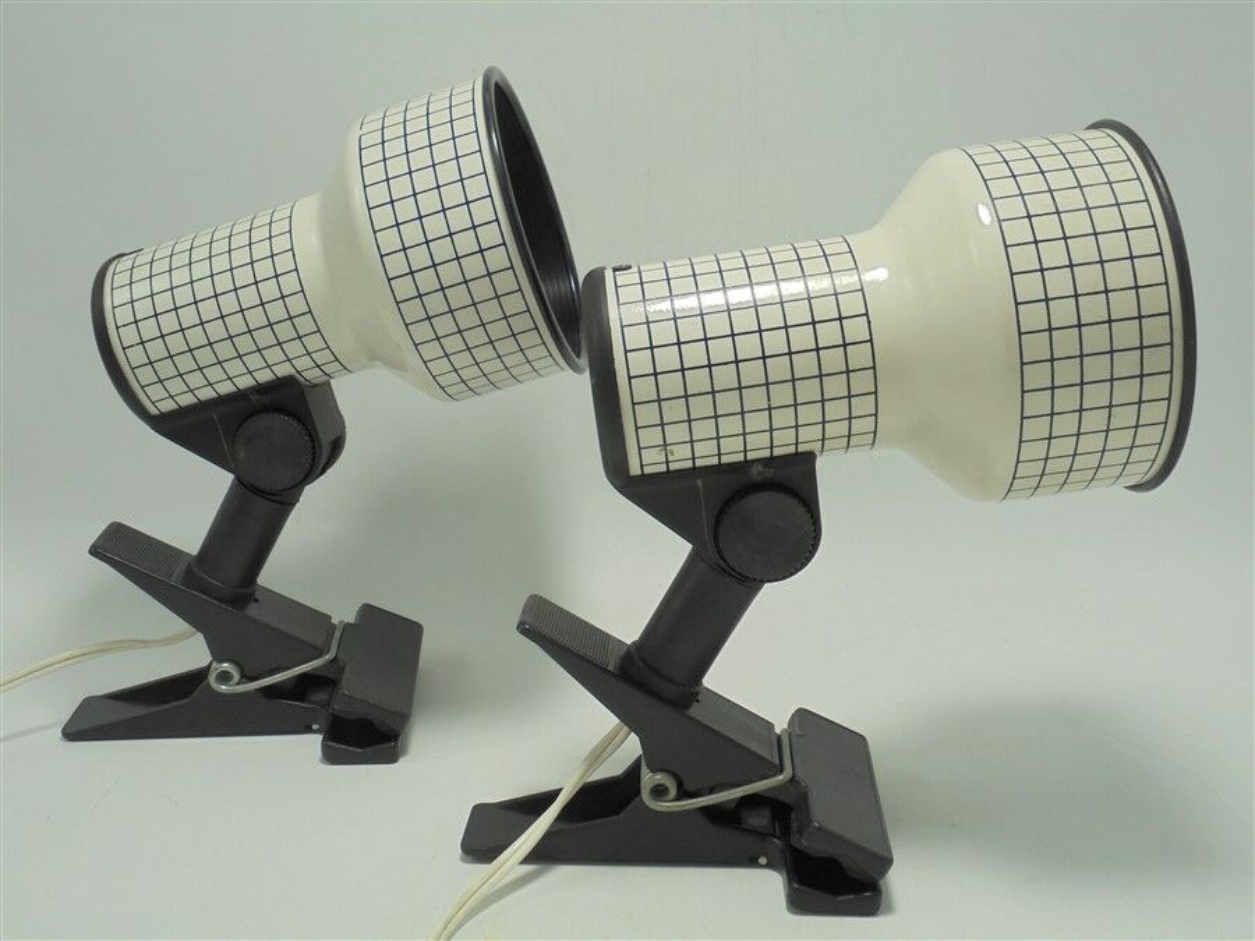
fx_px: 1378
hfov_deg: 49.0
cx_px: 628
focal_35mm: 38
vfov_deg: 37.7
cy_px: 470
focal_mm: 6.9
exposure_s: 1/80
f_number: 4.2
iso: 100
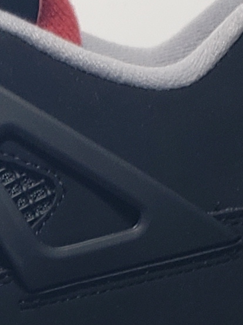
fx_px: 1778
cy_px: 705
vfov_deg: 9.5
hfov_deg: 7.6
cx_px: -169
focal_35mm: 190
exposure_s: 1/303
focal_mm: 4.3
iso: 50
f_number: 1.5
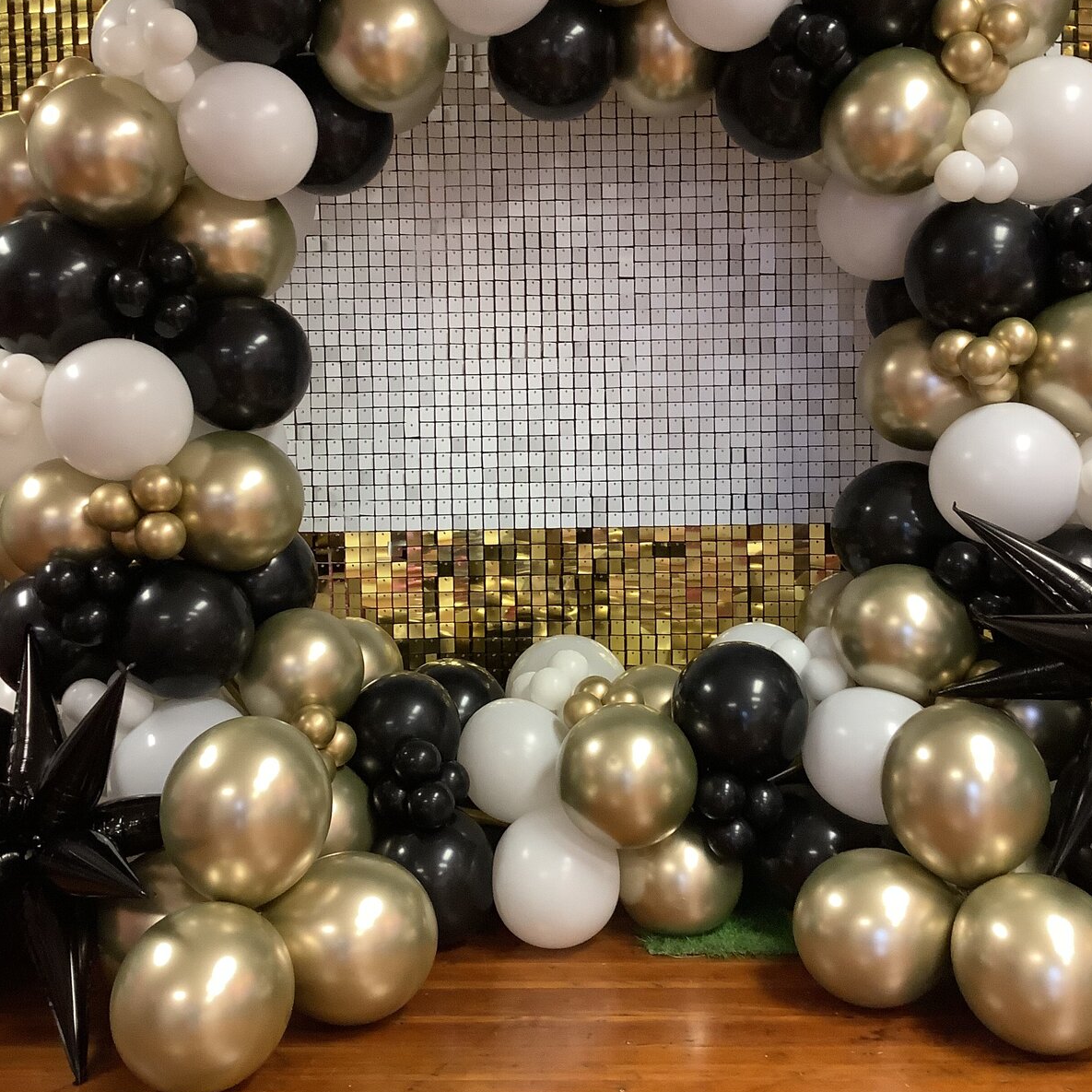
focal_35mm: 37
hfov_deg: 44.9
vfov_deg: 44.8
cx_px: 551
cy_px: 479
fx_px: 1321
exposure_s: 1/40
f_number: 2.4
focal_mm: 3.3
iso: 250
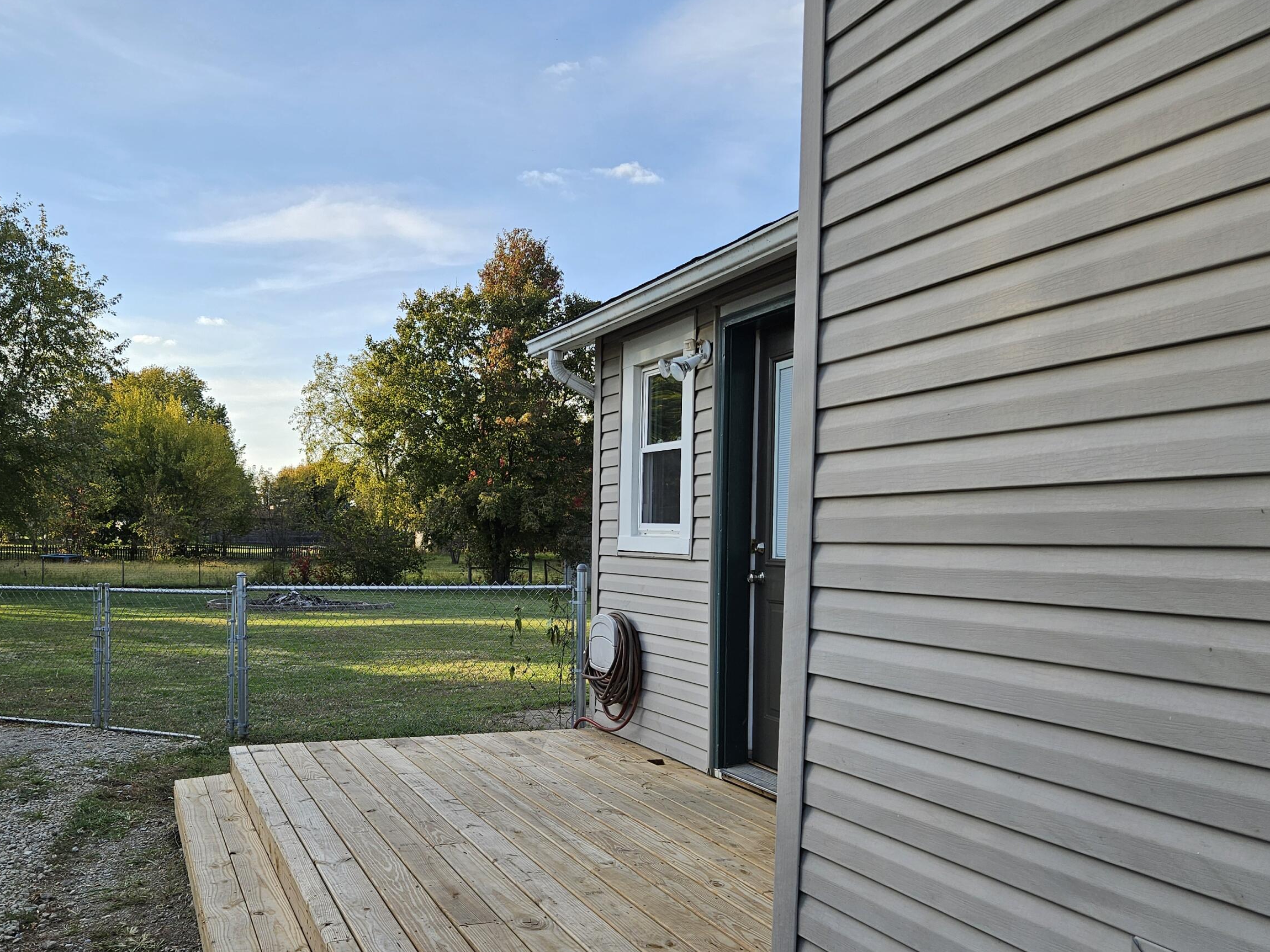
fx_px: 1101
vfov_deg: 46.5
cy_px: 572
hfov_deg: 59.8
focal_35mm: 30
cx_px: 556
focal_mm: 5.4
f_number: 1.8
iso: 25
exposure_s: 1/740
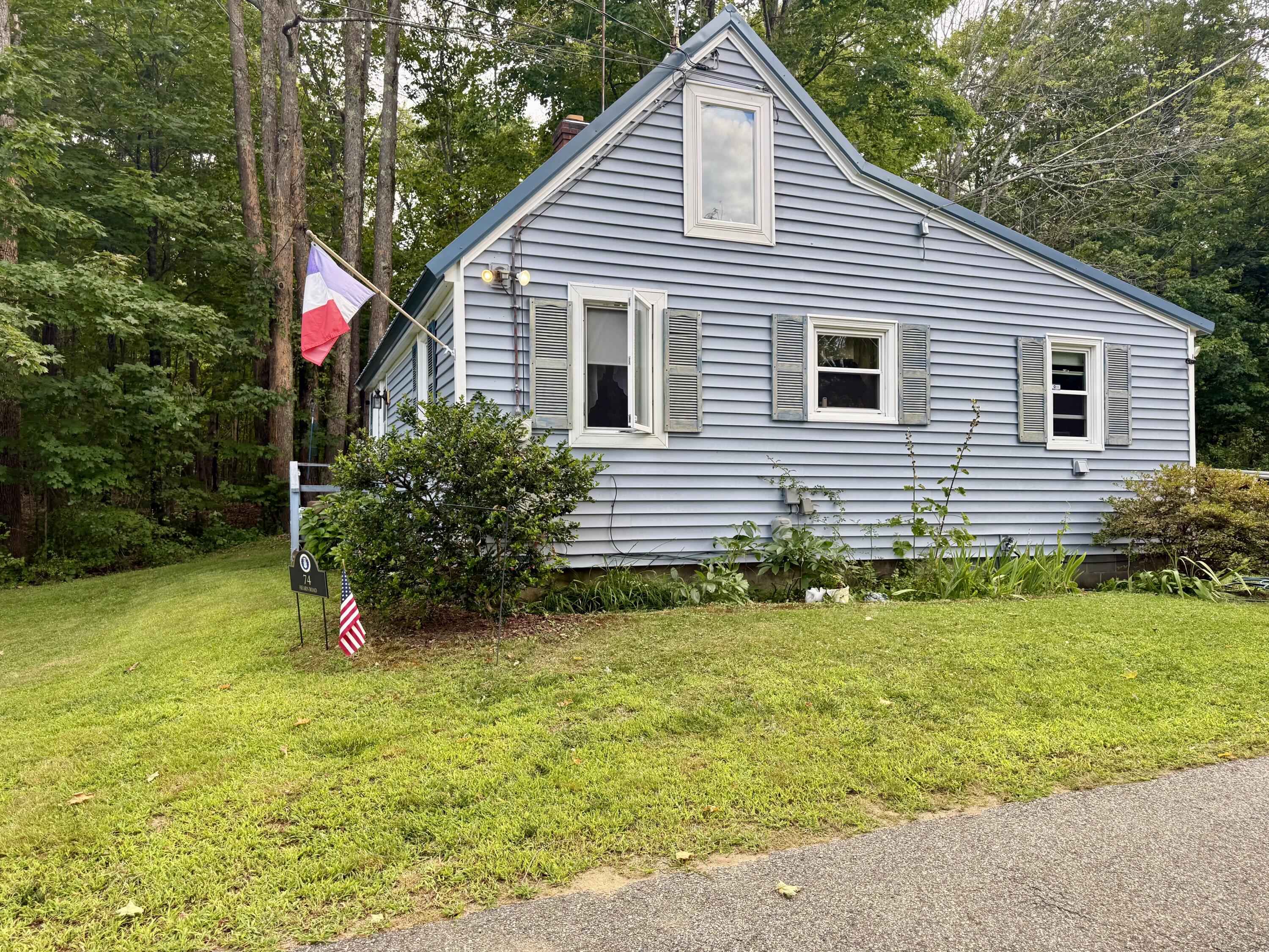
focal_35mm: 24
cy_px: 476
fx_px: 880
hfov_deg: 71.6
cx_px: 634
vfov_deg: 56.8
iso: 80
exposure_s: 1/294
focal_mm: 6.76
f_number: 1.78
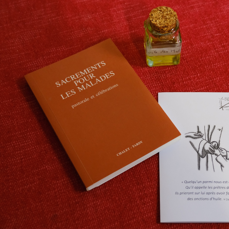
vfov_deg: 35.4
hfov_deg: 35.0
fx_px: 359
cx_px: 156
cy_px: 113
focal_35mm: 48
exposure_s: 1/100
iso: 2500
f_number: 3.5
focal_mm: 24.8
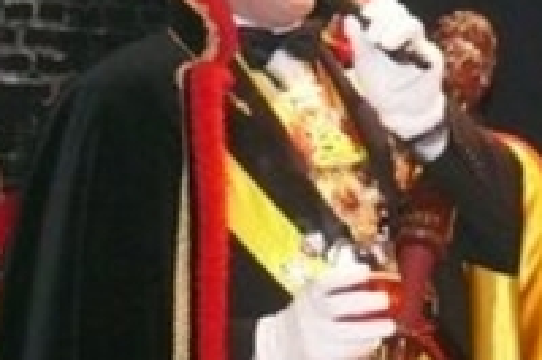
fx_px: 4889
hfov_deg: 6.3
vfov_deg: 4.2
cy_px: 24
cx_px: 222
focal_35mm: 325
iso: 400
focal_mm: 21.9
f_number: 3.2
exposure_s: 1/30
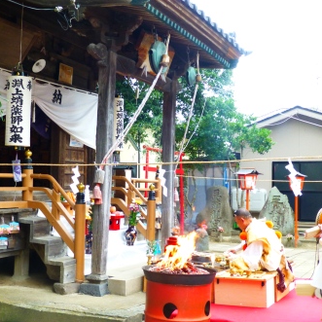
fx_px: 516
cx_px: 147
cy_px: 160
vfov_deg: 34.7
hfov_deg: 34.7
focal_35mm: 49
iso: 320
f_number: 3.9
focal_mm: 7.4
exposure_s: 1/60
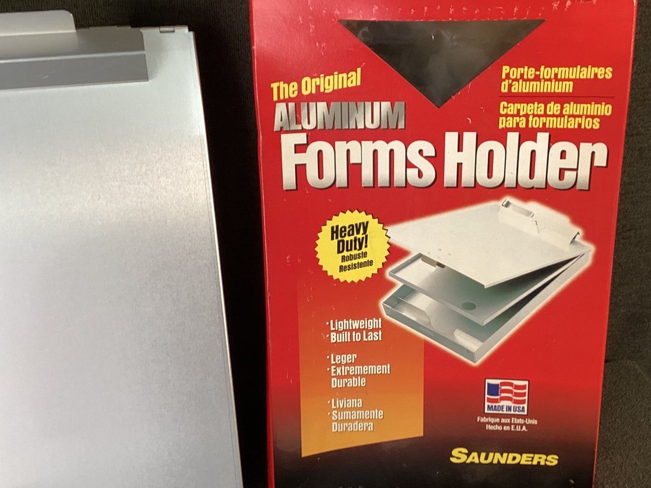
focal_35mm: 42
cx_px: 378
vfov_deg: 34.2
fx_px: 790
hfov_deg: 44.6
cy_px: 184
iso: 100
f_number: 2.4
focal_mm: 3.3
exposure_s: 1/120
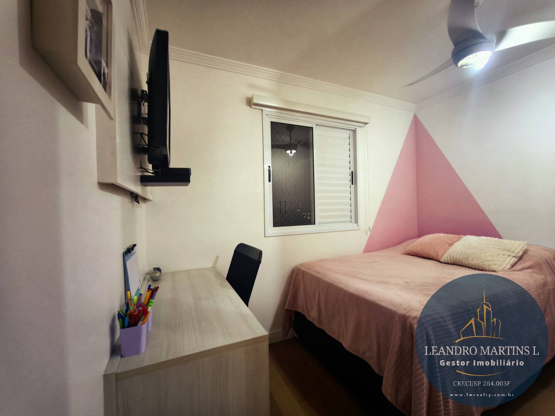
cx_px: 278
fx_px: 240
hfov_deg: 98.2
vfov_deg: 81.7
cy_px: 208
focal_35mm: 15
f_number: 2.2
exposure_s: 1/24
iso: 500
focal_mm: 1.91
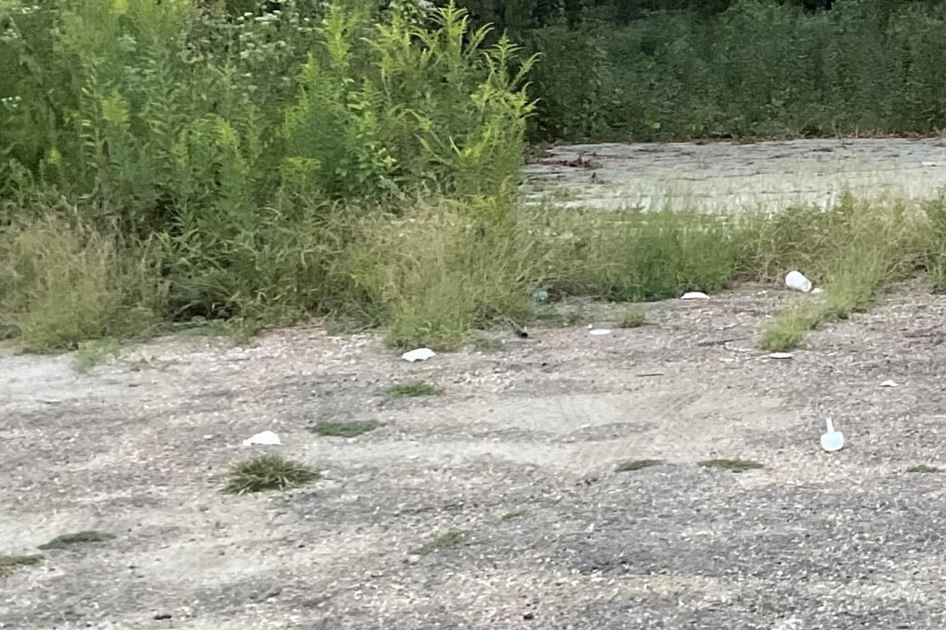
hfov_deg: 22.5
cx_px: 874
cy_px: 42
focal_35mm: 88
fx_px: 2312
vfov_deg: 15.3
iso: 250
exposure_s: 1/60
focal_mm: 3
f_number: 1.8
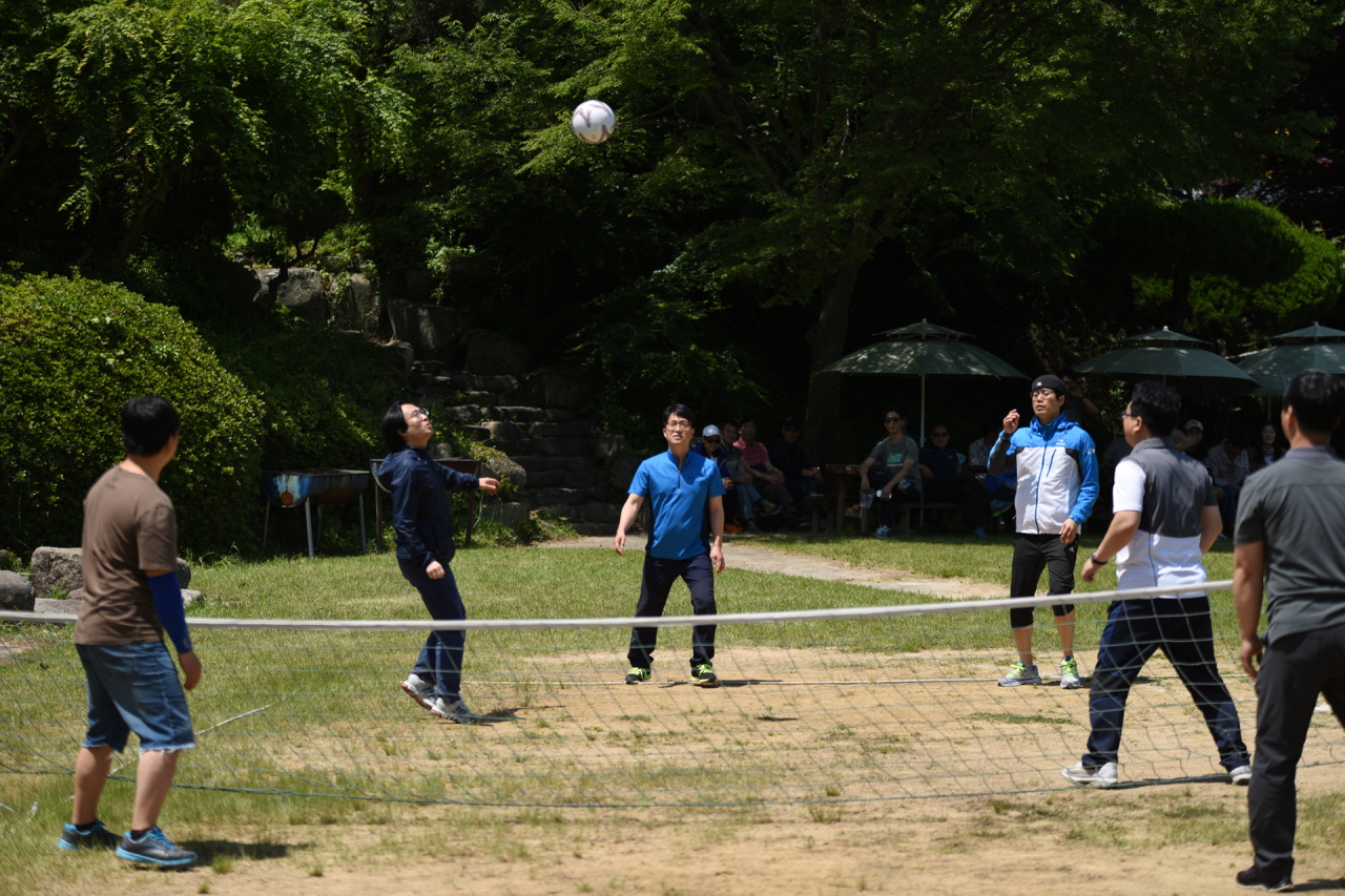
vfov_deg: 13.7
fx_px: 3735
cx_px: 672
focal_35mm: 100
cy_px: 448
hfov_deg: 20.4
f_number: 2.8
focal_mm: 100
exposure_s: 1/2000
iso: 100
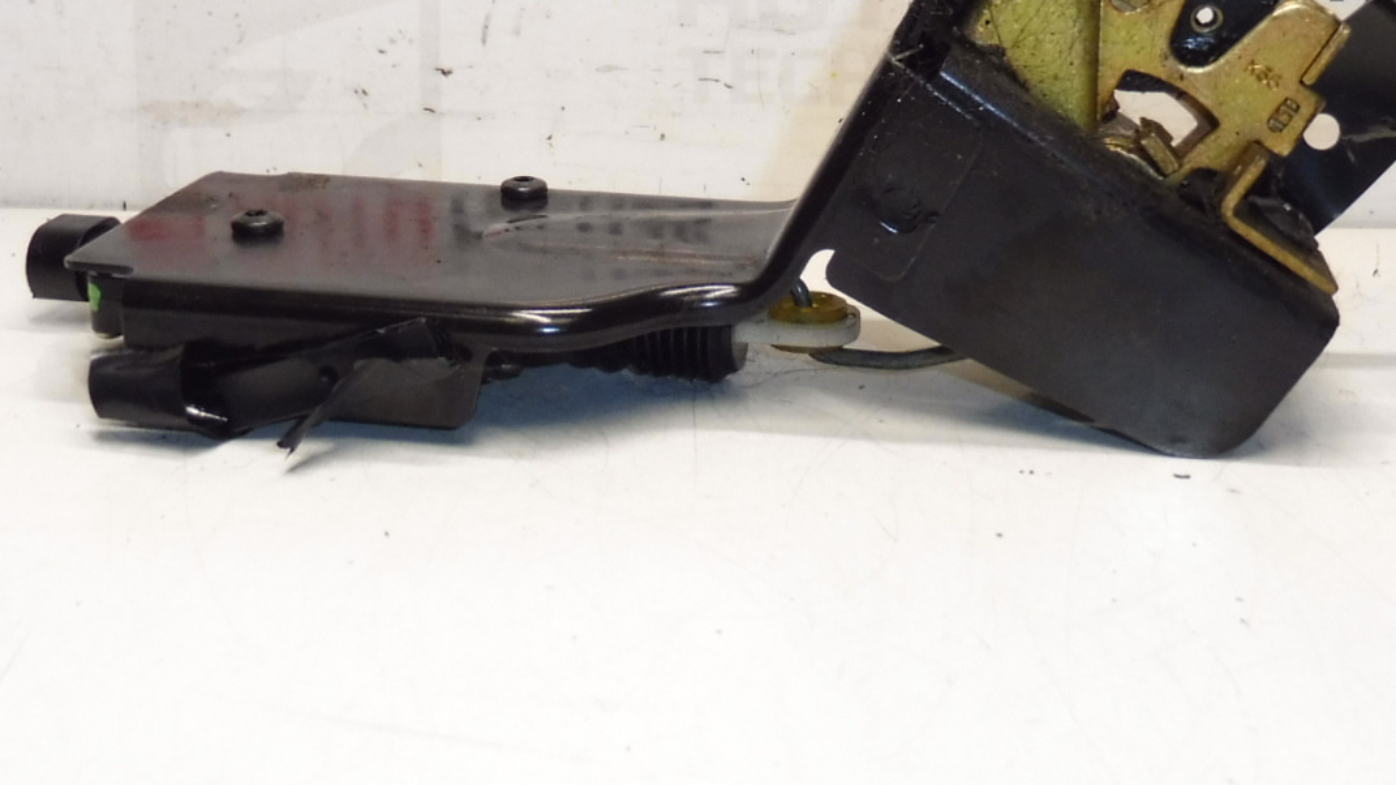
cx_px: 738
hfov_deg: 41.3
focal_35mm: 50
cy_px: 133
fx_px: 1850
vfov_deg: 23.5
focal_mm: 4.3
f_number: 3.5
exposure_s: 1/125
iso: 200
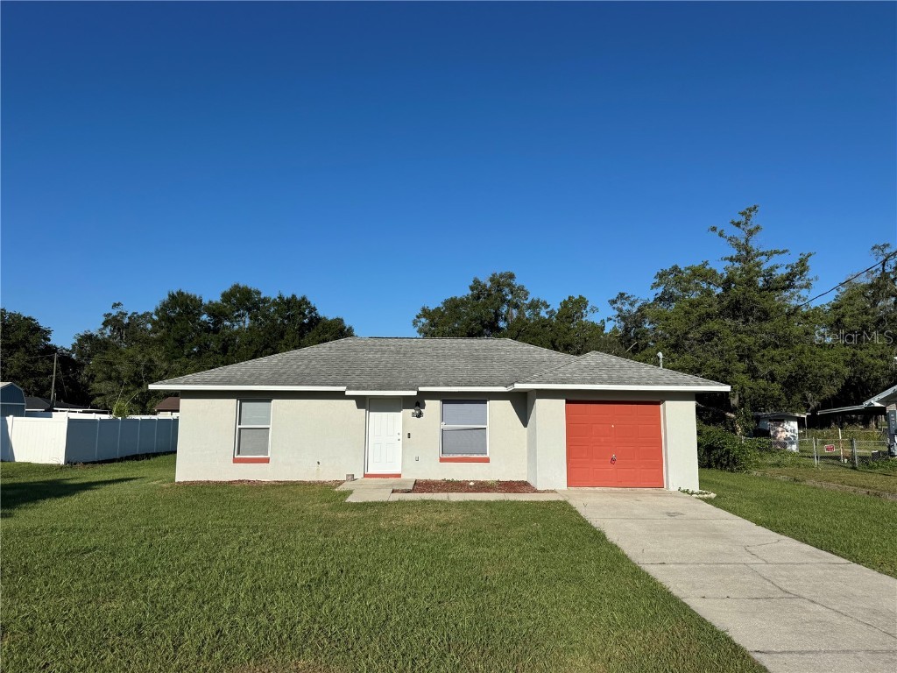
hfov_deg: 71.6
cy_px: 336
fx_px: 622
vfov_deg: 56.8
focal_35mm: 24
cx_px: 448
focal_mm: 6.76
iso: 80
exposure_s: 1/7092
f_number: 1.78
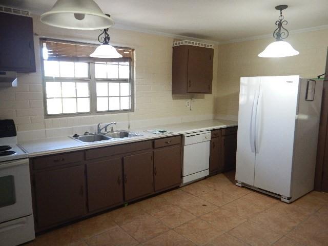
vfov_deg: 53.1
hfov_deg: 67.3
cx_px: 164
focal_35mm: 26
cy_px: 123
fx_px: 246
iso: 250
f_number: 2.8
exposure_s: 1/30
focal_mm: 4.7
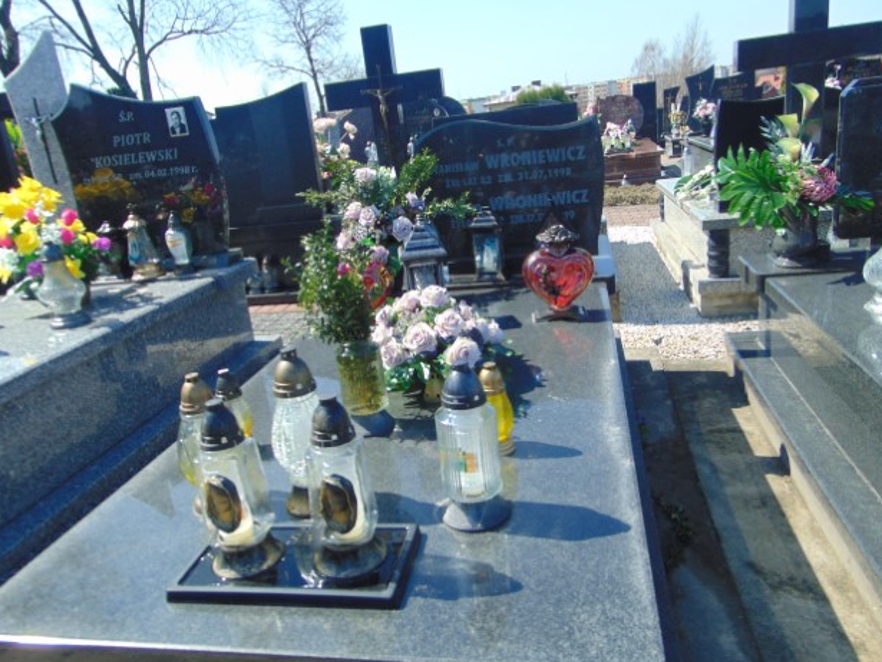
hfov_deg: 67.3
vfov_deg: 53.1
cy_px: 328
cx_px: 437
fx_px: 663
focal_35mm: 26
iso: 80
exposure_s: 1/800
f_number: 3
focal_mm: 4.5
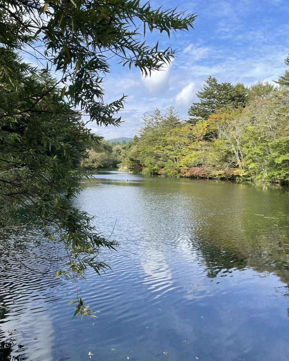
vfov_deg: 54.0
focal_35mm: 33
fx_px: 353
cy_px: 156
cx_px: 115
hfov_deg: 44.3
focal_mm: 4.2
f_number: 1.6
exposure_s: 1/1618
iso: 32
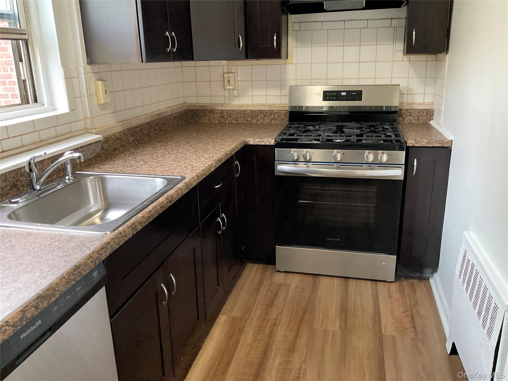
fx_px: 426
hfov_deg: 61.7
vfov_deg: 48.2
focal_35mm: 29
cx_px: 254
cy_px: 190
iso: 200
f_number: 1.8
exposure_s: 1/60
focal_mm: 3
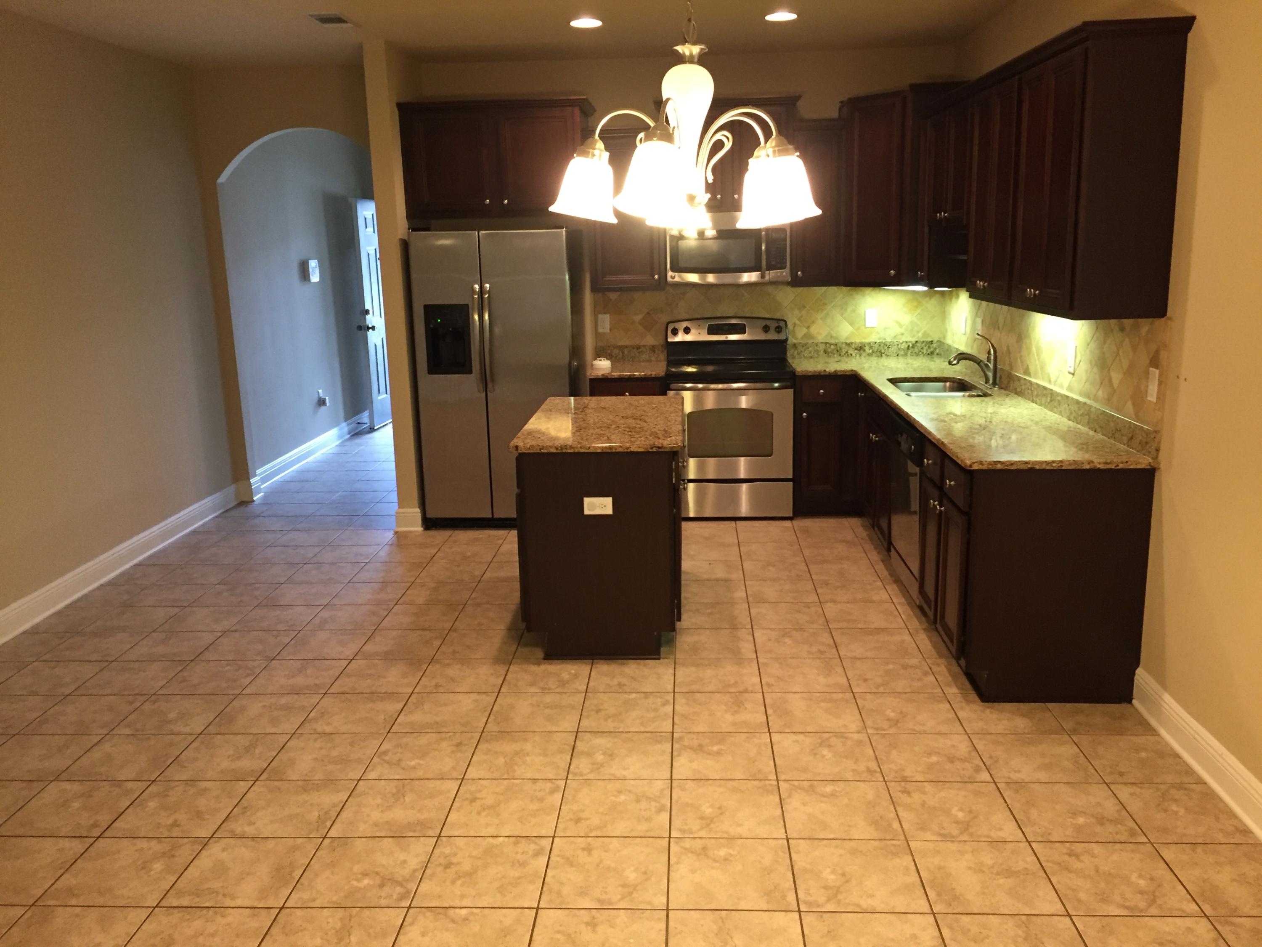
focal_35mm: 29
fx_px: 1057
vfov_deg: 48.2
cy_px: 474
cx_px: 631
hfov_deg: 61.7
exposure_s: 1/30
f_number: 2.2
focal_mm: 4.15
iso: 200
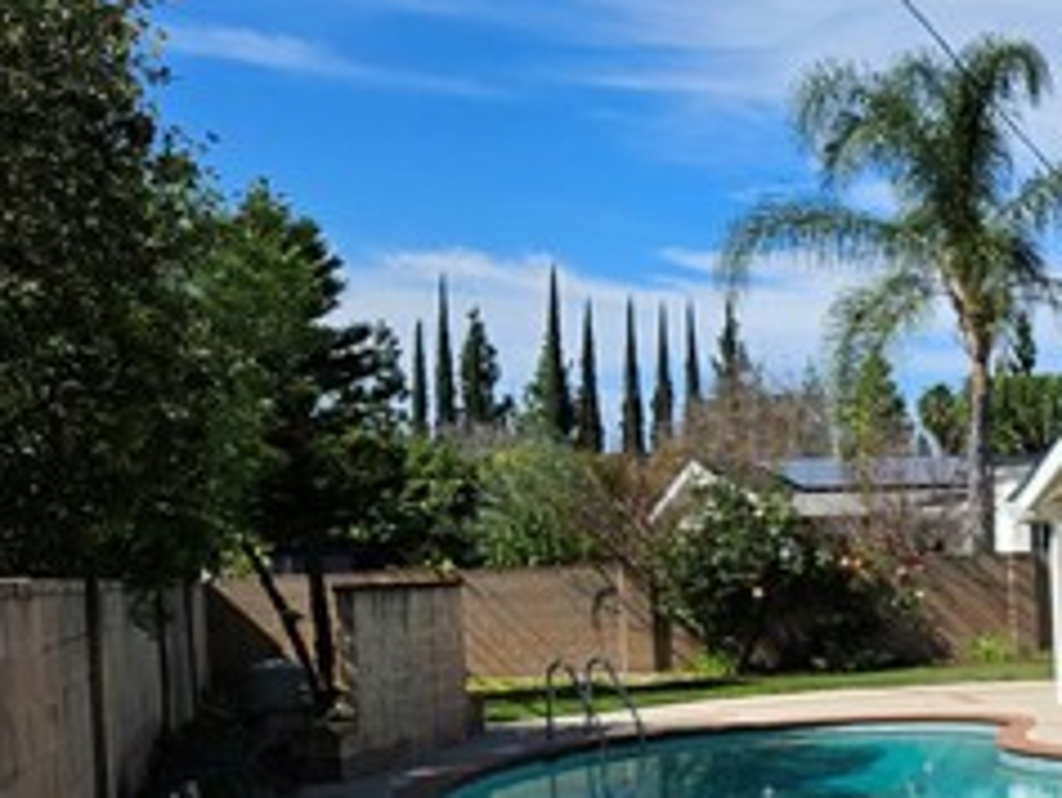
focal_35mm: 62
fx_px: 1903
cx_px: 1353
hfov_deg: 26.7
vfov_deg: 23.4
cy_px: 596
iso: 25
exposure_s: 1/2483
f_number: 1.8
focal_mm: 5.4
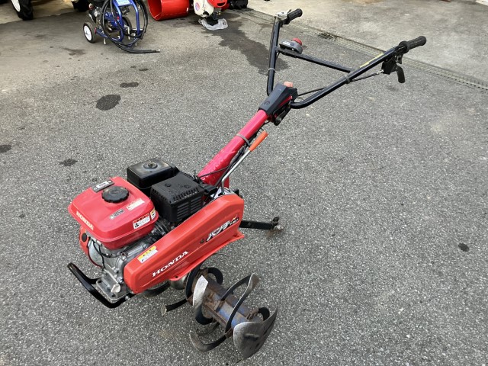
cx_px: 244
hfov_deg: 63.4
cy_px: 183
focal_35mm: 28
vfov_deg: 49.7
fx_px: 395
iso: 250
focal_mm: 3.99
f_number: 1.8
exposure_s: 1/50
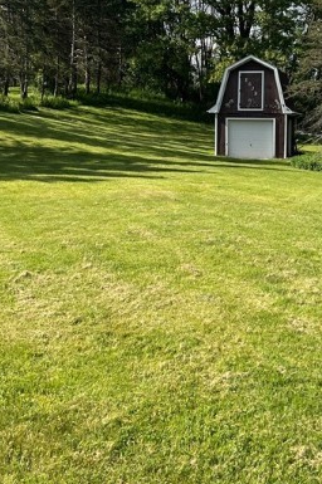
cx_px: 201
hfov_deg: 24.9
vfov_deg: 36.7
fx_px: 726
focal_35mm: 54
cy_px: 189
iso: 50
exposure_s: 1/2841
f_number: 1.5
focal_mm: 5.7
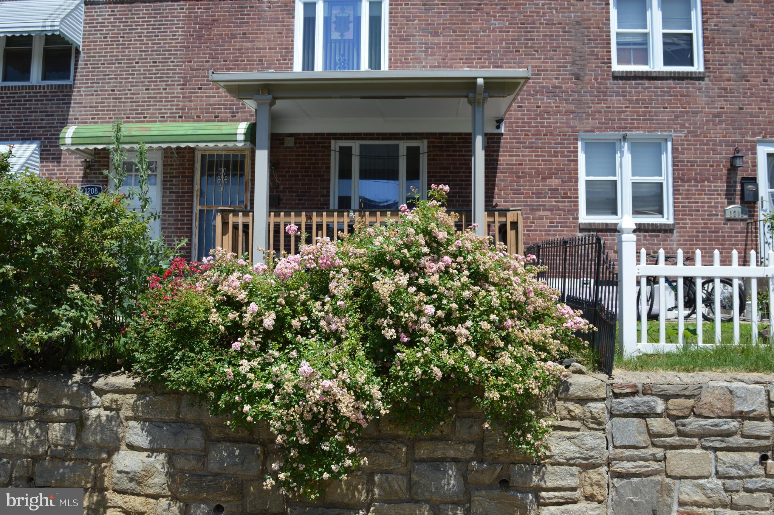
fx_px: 709
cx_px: 387
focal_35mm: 33
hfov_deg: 57.3
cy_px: 258
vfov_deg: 39.9
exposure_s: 1/250
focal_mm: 22
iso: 100
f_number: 8
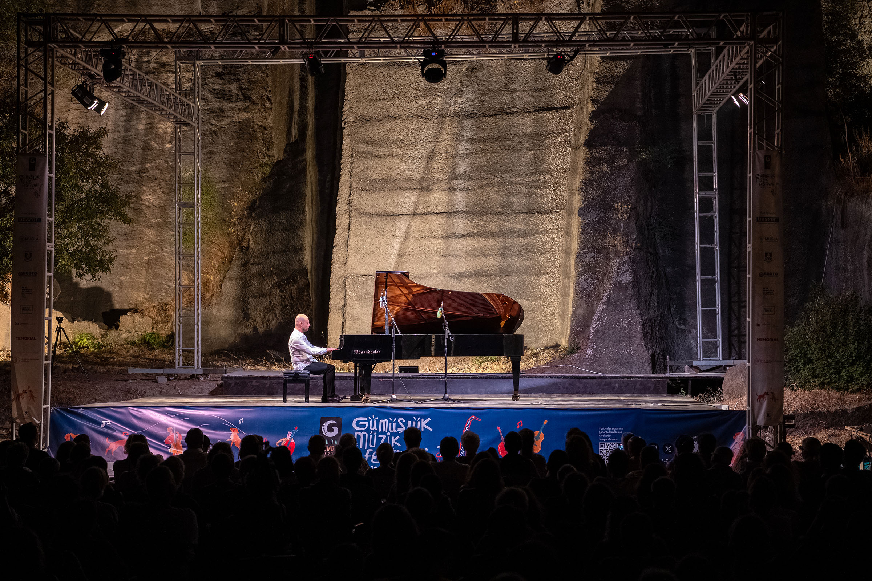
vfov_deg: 19.5
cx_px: 436
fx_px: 1695
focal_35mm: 70
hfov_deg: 28.8
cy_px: 290
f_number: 2.8
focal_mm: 70
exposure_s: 1/50
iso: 10000
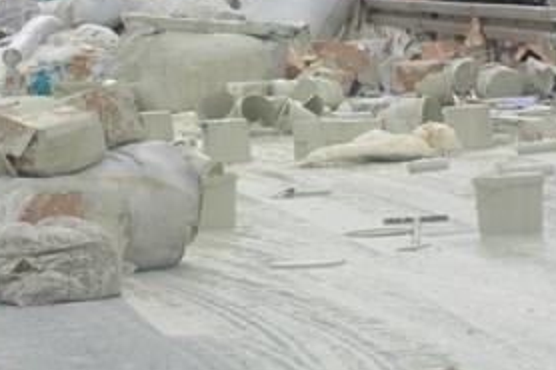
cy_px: 50
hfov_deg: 6.5
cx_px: 190
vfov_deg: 4.3
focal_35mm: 317
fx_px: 4893
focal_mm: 98
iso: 140
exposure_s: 1/250
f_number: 8
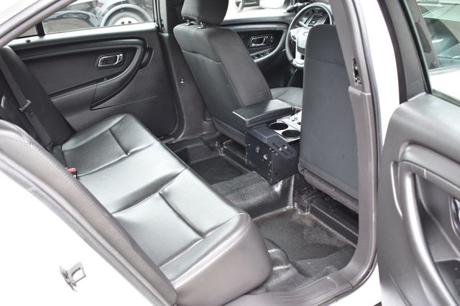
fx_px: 421
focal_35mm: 33
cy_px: 153
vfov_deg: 39.9
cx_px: 230
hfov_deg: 57.2
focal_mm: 22
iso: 450
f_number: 4
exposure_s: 1/60
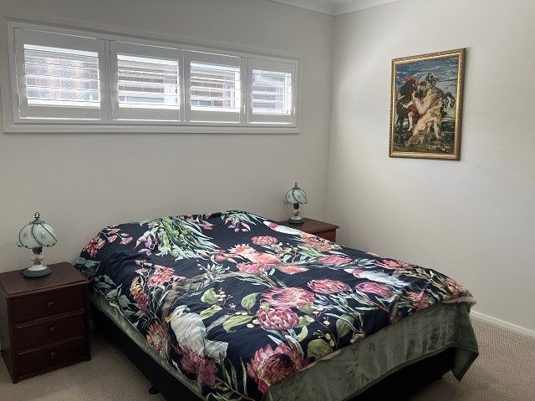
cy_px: 200
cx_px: 268
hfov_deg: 63.4
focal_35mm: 28
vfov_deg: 49.7
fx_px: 433
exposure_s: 1/100
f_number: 1.8
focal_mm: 3.99
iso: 50
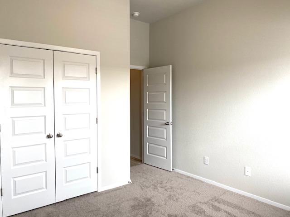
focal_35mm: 26
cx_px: 145
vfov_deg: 53.1
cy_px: 108
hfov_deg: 67.3
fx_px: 218
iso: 80
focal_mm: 4.25
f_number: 1.8
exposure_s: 1/120
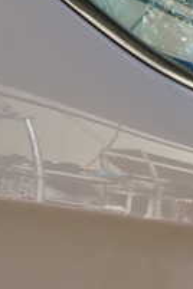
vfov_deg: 21.7
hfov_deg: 14.1
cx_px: -60
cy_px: 213
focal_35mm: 93
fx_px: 748
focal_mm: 5.4
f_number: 3.2
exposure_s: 1/500
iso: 100
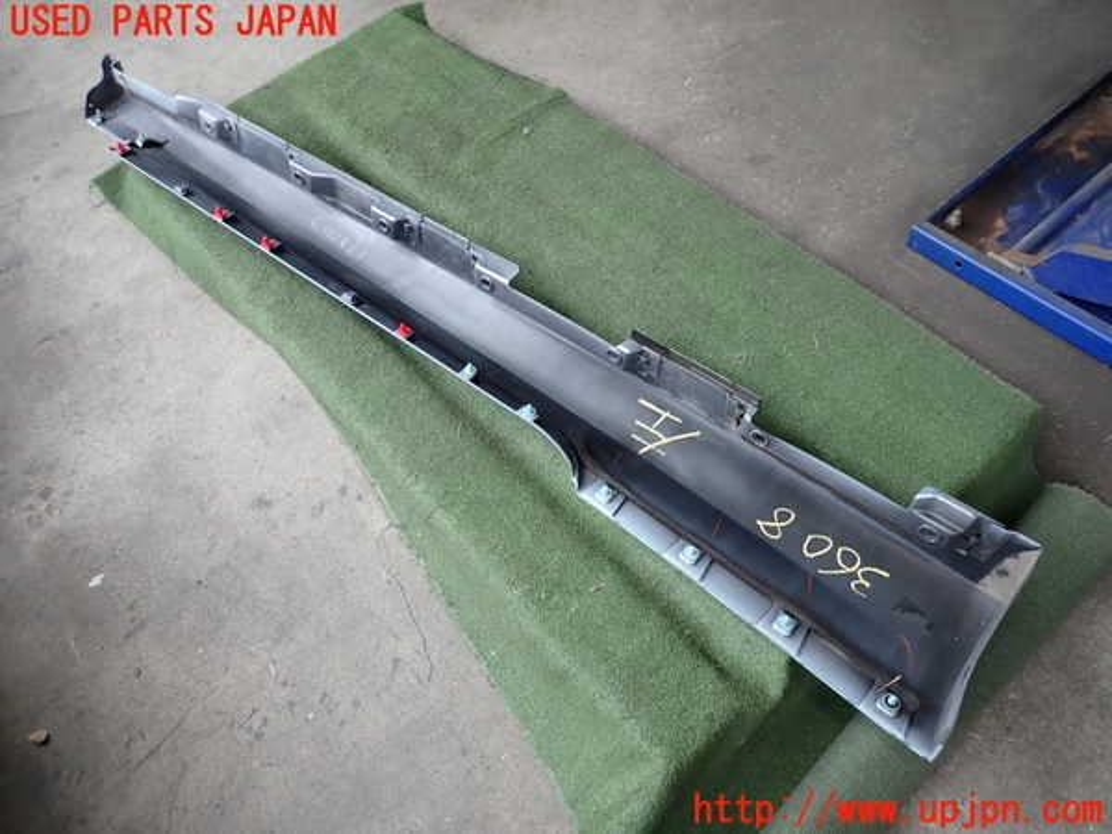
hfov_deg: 69.4
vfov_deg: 54.9
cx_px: 556
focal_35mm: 25
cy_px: 417
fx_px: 803
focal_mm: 4.5
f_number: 2
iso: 125
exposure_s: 1/125
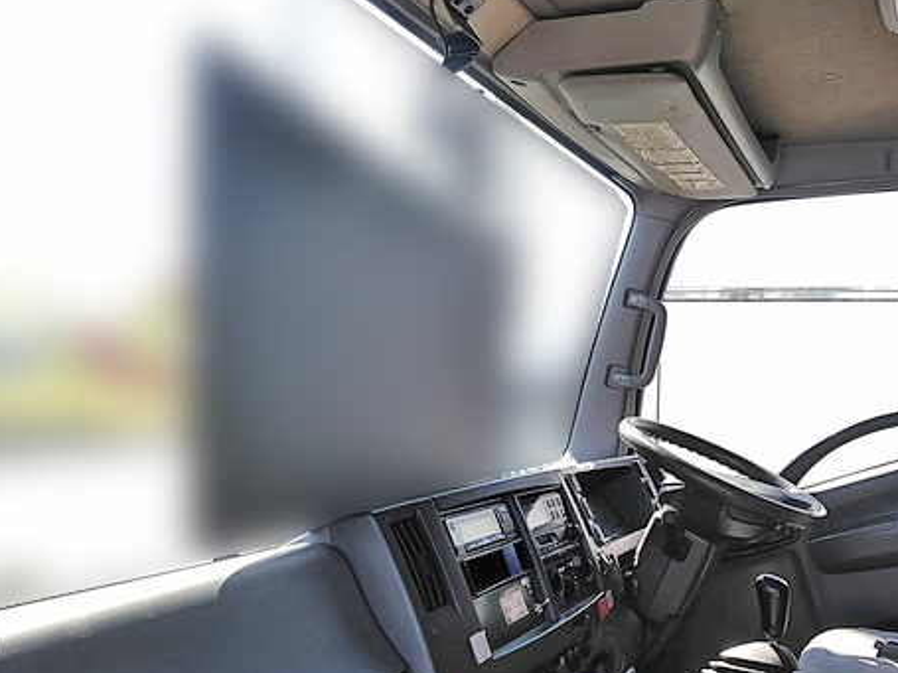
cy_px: 448
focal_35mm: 38
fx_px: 986
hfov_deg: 47.9
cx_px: 622
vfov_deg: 37.3
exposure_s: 1/188
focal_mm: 3.46
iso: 60
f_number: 2.2
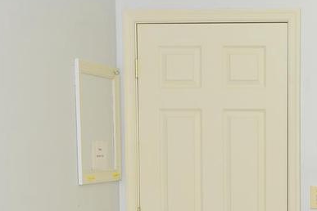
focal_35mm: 95
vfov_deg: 14.1
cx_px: 332
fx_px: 835
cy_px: 238
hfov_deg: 20.7
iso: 200
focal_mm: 17
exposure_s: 1/60
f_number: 5
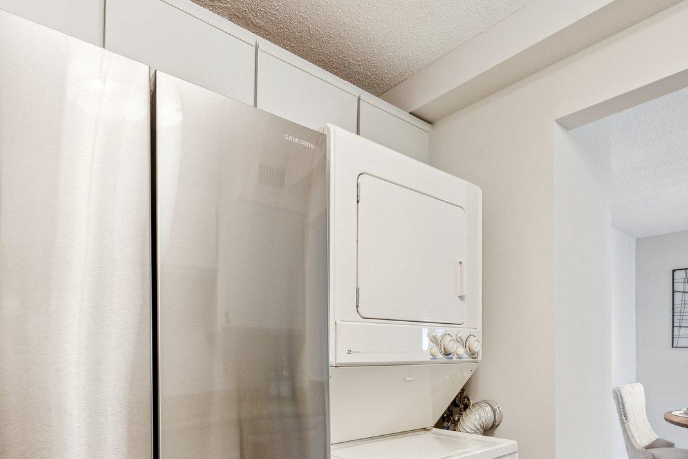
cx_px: 412
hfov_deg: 75.3
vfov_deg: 52.1
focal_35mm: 23
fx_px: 440
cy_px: 358
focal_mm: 12
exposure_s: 1/15
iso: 640
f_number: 7.1
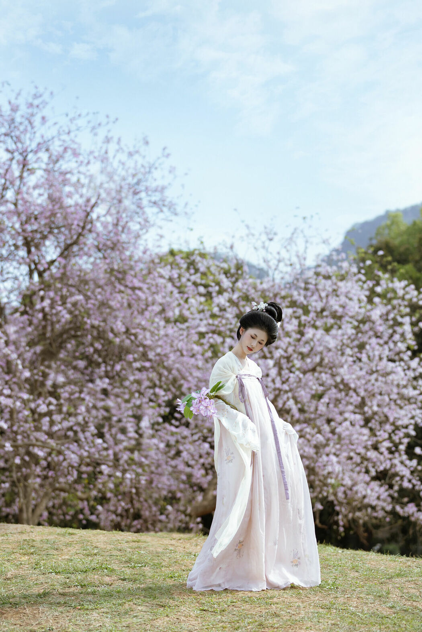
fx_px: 1494
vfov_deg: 23.9
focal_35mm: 85
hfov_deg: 16.1
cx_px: 211
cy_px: 316
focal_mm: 85
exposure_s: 1/640
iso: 100
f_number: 2.8
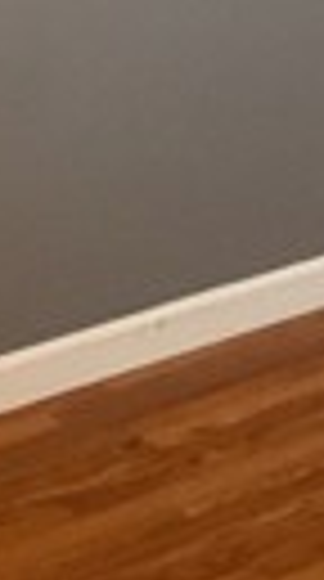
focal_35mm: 157
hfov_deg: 6.1
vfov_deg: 12.8
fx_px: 2412
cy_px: -373
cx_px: 1404
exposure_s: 1/50
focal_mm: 3
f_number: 1.8
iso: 64
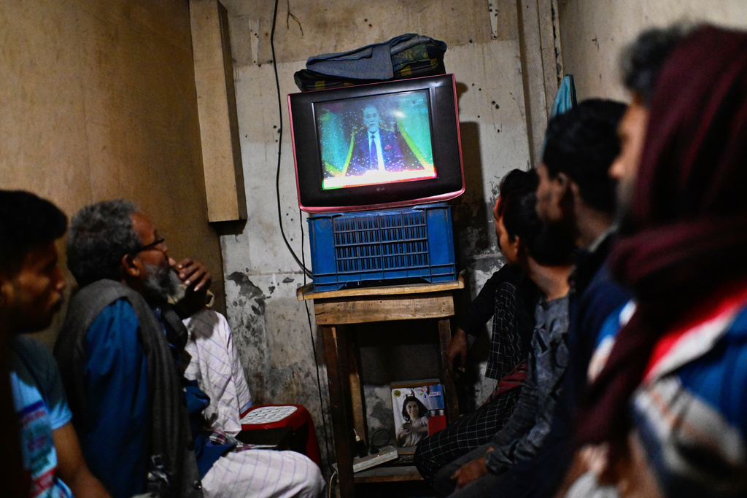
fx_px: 726
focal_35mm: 35
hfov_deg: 54.4
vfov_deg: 37.9
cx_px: 374
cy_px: 249
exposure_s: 1/1000
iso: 10000
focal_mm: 35
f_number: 1.4
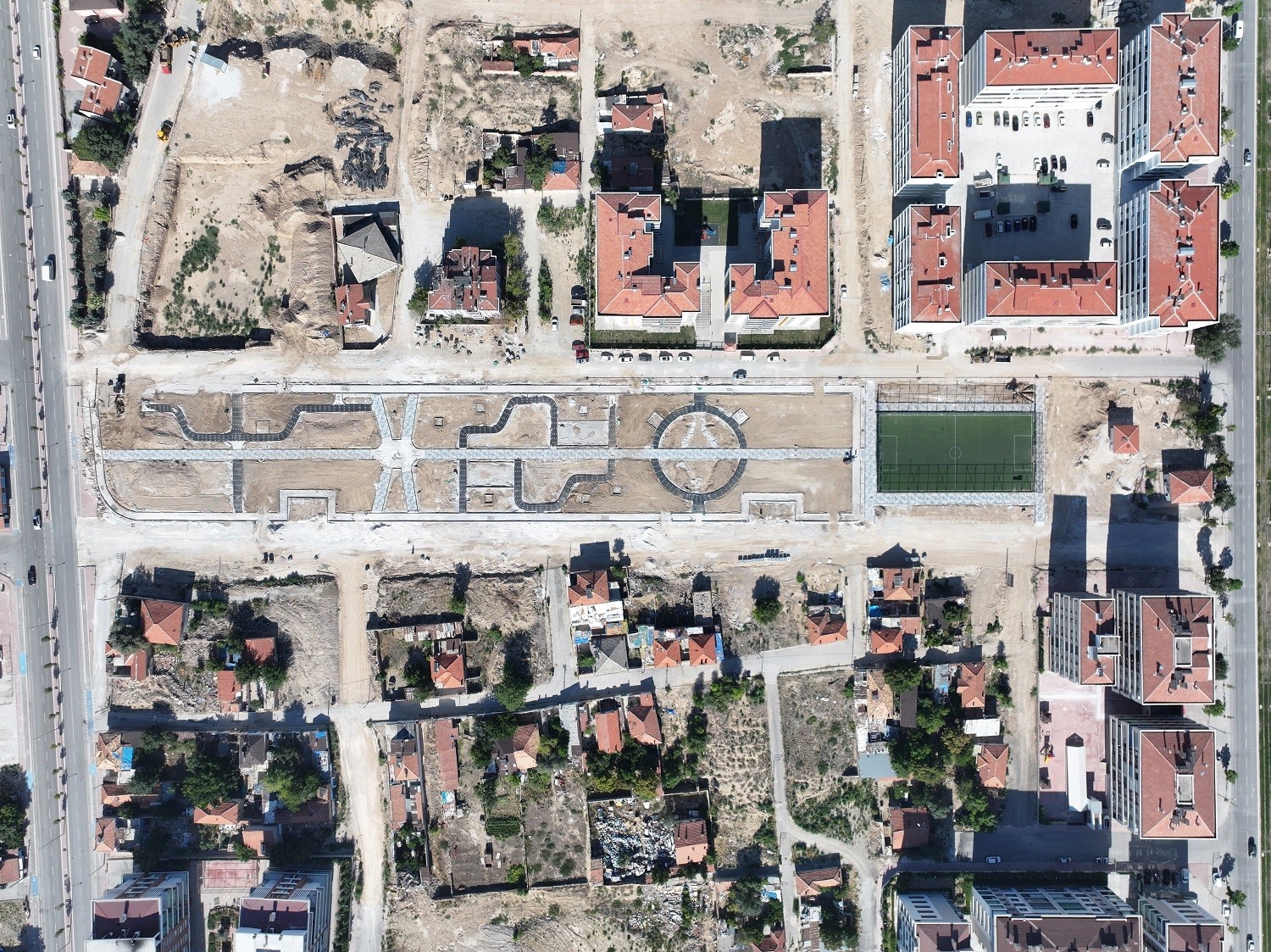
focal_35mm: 24
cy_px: 476
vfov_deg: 56.8
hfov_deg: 71.6
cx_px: 636
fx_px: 881
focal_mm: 12.29
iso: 100
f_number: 2.8
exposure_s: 1/1250
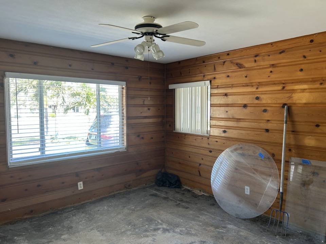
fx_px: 245
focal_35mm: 26
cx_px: 163
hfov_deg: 67.3
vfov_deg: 53.1
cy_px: 122
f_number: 1.5
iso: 80
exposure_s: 1/121
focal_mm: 5.7
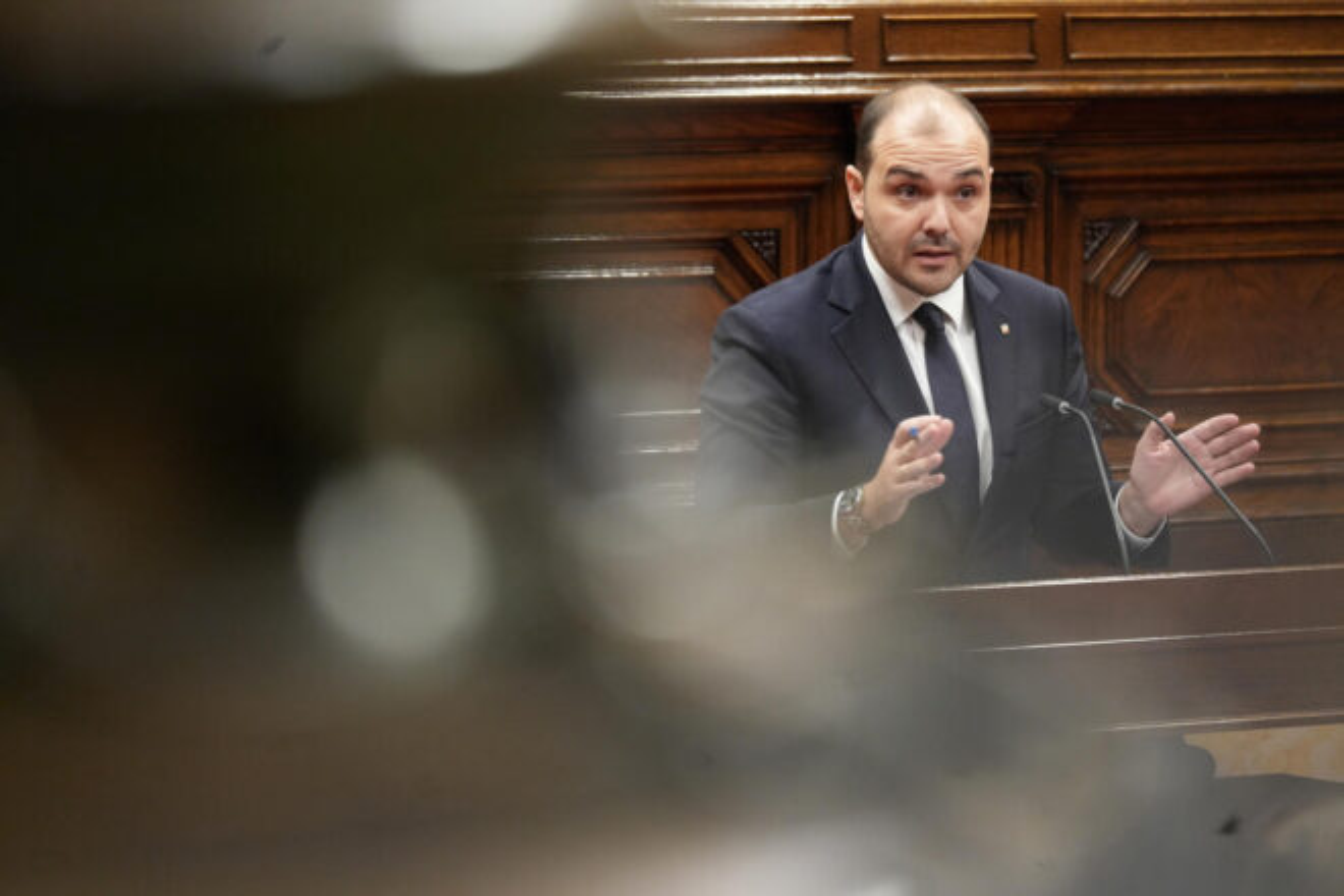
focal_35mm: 200
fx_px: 7466
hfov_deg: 10.3
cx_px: 672
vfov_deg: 6.9
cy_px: 448
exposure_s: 1/160
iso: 4000
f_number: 4
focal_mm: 200
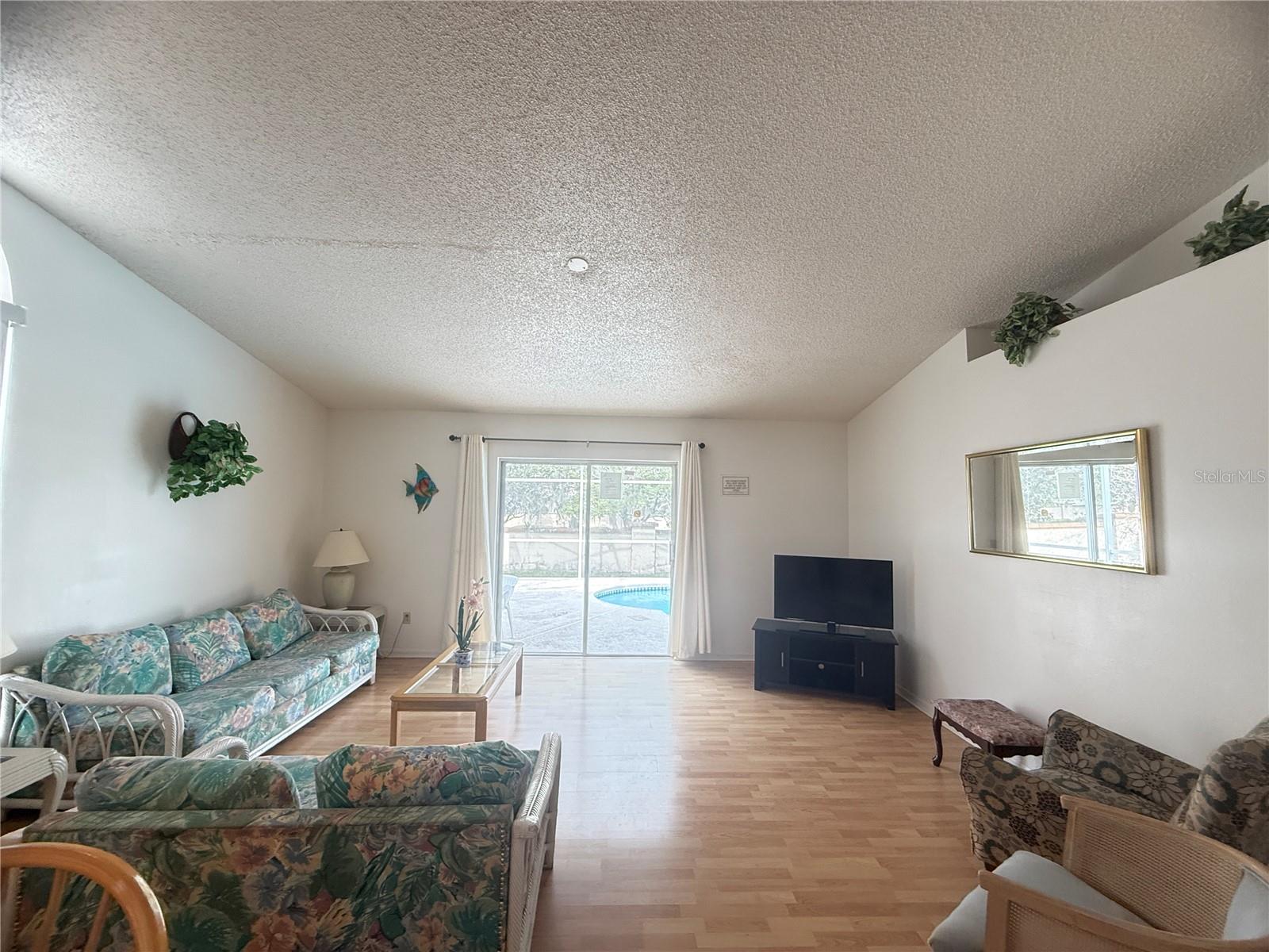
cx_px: 634
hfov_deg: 102.1
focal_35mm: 14
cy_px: 476
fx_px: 513
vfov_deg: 85.7
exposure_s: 1/99
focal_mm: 2.22
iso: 320
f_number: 2.2
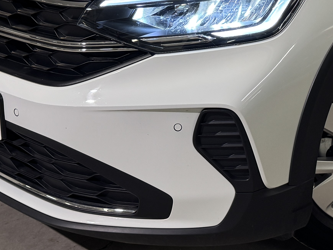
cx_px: 274
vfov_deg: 17.9
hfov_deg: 24.3
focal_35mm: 79
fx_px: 760
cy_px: -41
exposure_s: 1/50
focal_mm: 6.76
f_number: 1.78
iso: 125
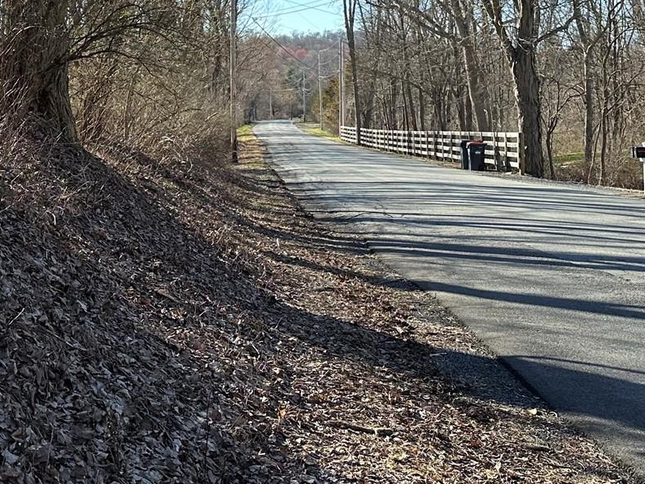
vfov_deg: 23.0
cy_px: 37
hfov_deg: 29.6
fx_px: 1155
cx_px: 41
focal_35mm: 62
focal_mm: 6.86
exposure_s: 1/1587
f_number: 1.78
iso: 80
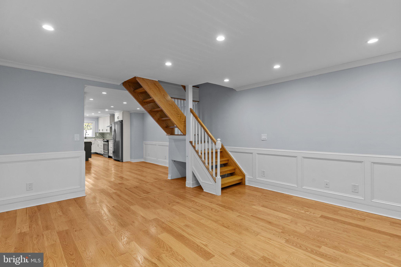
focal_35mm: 17
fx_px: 189
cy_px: 134
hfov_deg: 93.3
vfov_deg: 70.4
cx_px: 200
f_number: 8
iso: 400
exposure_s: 1/13
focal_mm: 17
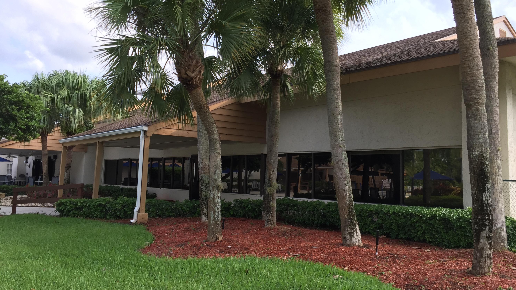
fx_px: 438
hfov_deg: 61.0
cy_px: 131
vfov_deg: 36.6
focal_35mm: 32
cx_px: 260
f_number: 2.2
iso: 32
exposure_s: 1/590
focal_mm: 4.15
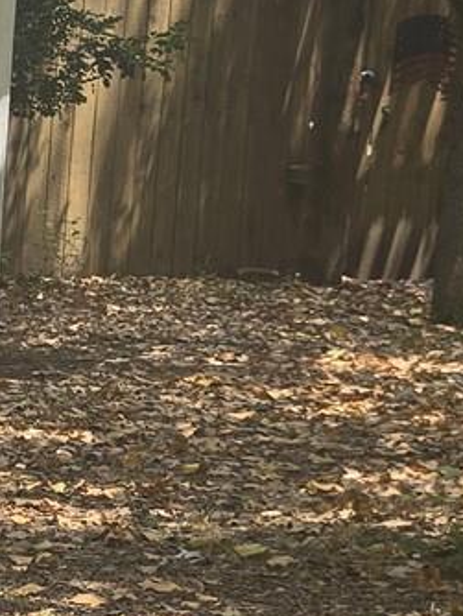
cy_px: 376
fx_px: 2511
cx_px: -1419
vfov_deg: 14.0
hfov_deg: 7.4
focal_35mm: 141
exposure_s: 1/271
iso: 12
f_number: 1.7
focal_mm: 6.3
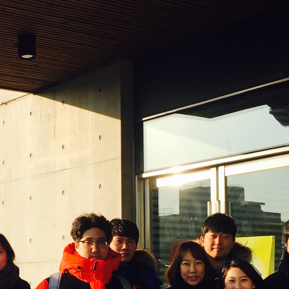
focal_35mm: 84
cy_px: 228
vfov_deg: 20.4
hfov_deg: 20.1
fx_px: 793
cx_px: 14
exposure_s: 1/884
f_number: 2.2
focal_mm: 4.15
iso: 25
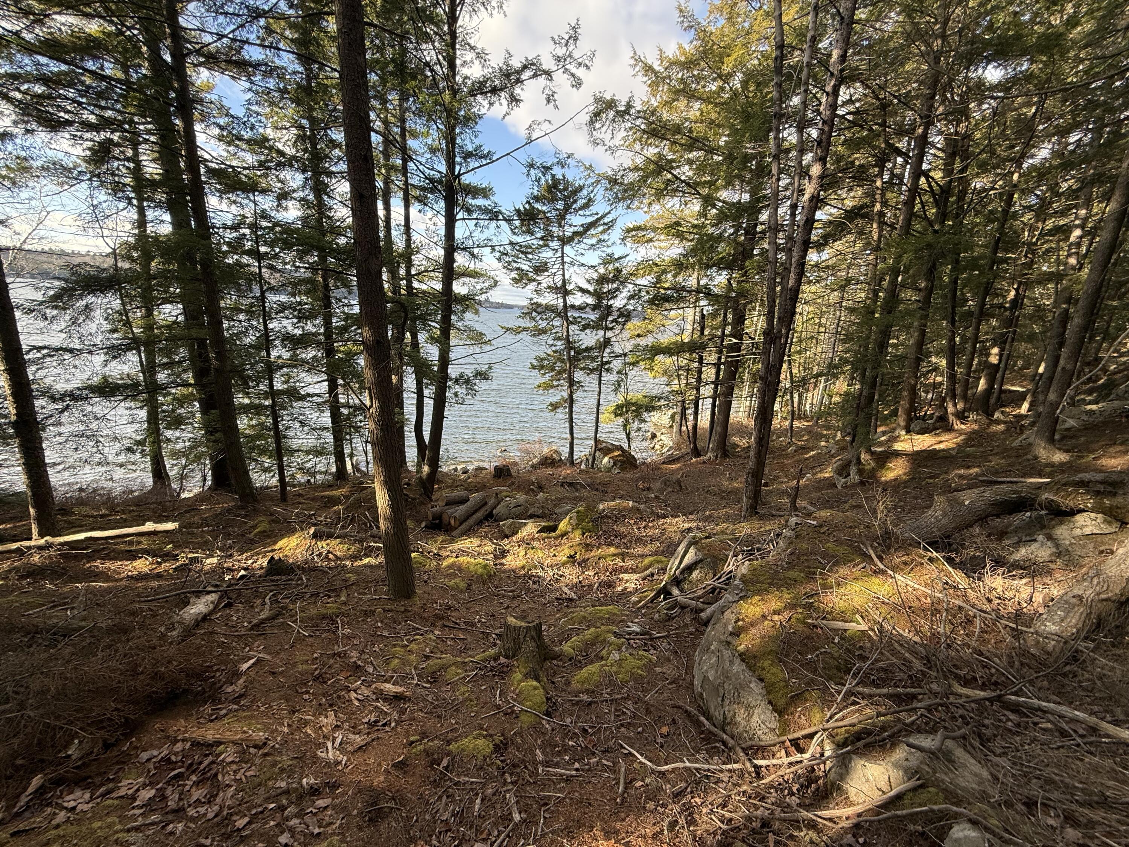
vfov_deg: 85.7
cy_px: 424
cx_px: 564
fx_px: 457
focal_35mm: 14
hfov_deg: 102.1
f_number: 2.2
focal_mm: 2.22
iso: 50
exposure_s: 1/306
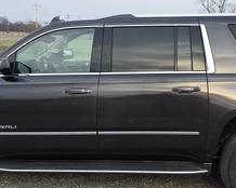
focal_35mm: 52
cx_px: 134
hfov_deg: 36.0
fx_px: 363
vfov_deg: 29.1
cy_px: 86
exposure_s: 1/359
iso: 25
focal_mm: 6.3
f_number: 1.7
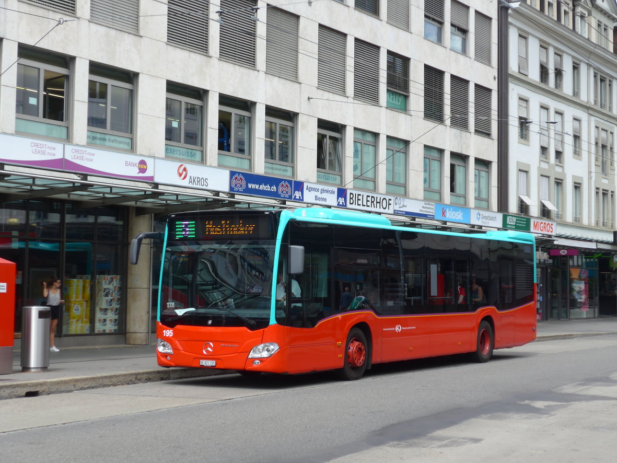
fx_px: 1123
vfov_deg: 23.3
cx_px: 305
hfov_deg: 30.7
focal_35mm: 63
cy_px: 229
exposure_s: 1/400
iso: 80
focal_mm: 12.7
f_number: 3.7
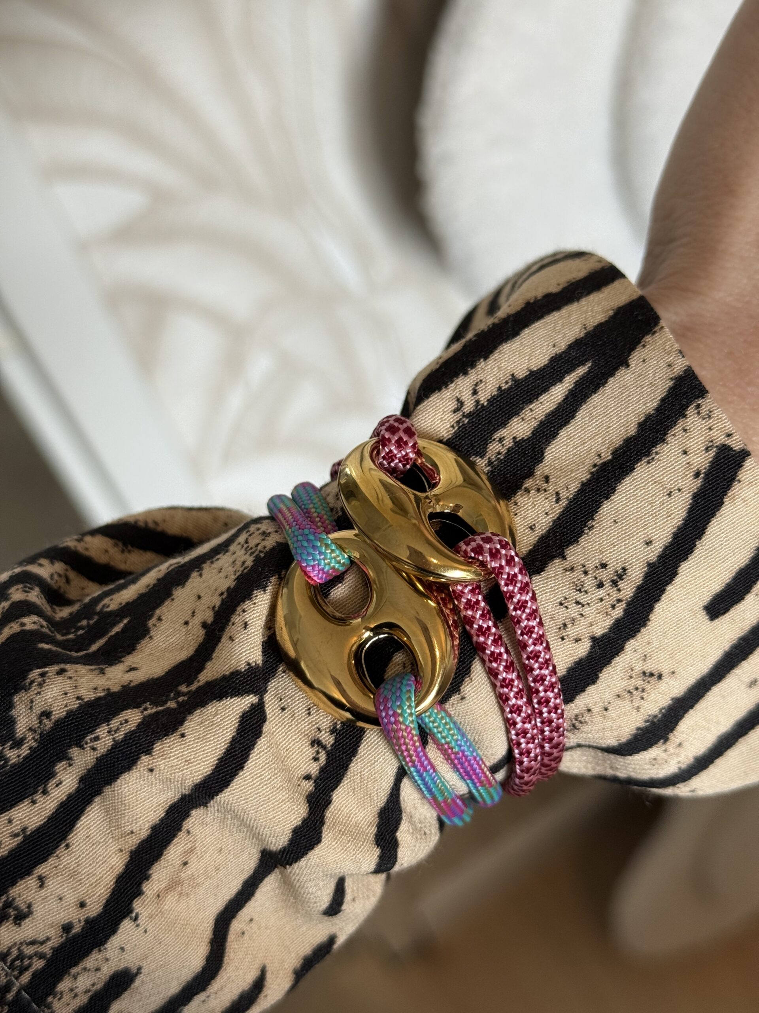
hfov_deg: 30.3
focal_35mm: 48
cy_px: 506
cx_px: 380
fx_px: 1403
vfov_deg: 39.7
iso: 80
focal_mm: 6.76
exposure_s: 1/121
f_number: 1.78
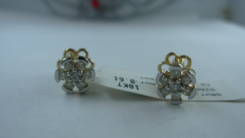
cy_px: 68
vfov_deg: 28.3
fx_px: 273
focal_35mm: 42
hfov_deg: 48.4
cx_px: 121
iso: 50
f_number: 2.9
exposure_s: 1/558
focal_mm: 6.3
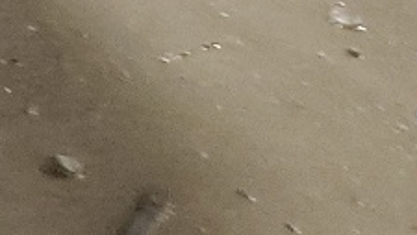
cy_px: -724
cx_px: -977
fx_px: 2224
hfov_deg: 8.4
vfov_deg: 5.3
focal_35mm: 201
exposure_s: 1/60.2
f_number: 1.5
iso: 375
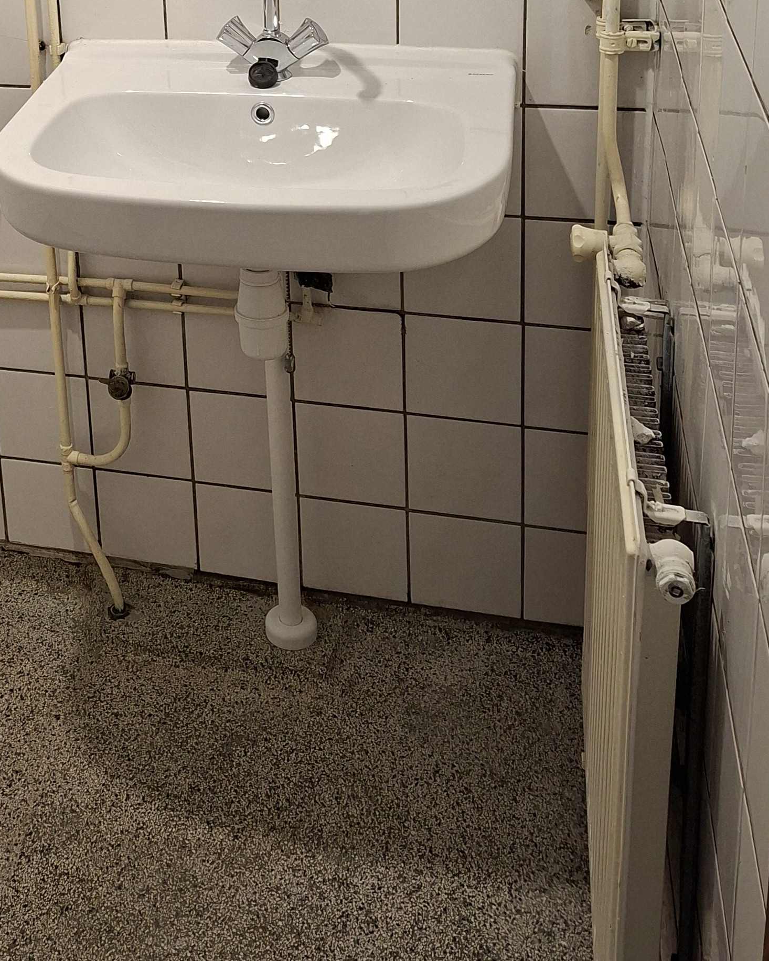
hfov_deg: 29.6
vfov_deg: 34.7
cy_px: 5
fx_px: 1394
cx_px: 78
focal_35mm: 49
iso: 250
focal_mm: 5.54
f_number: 1.8
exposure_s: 1/50
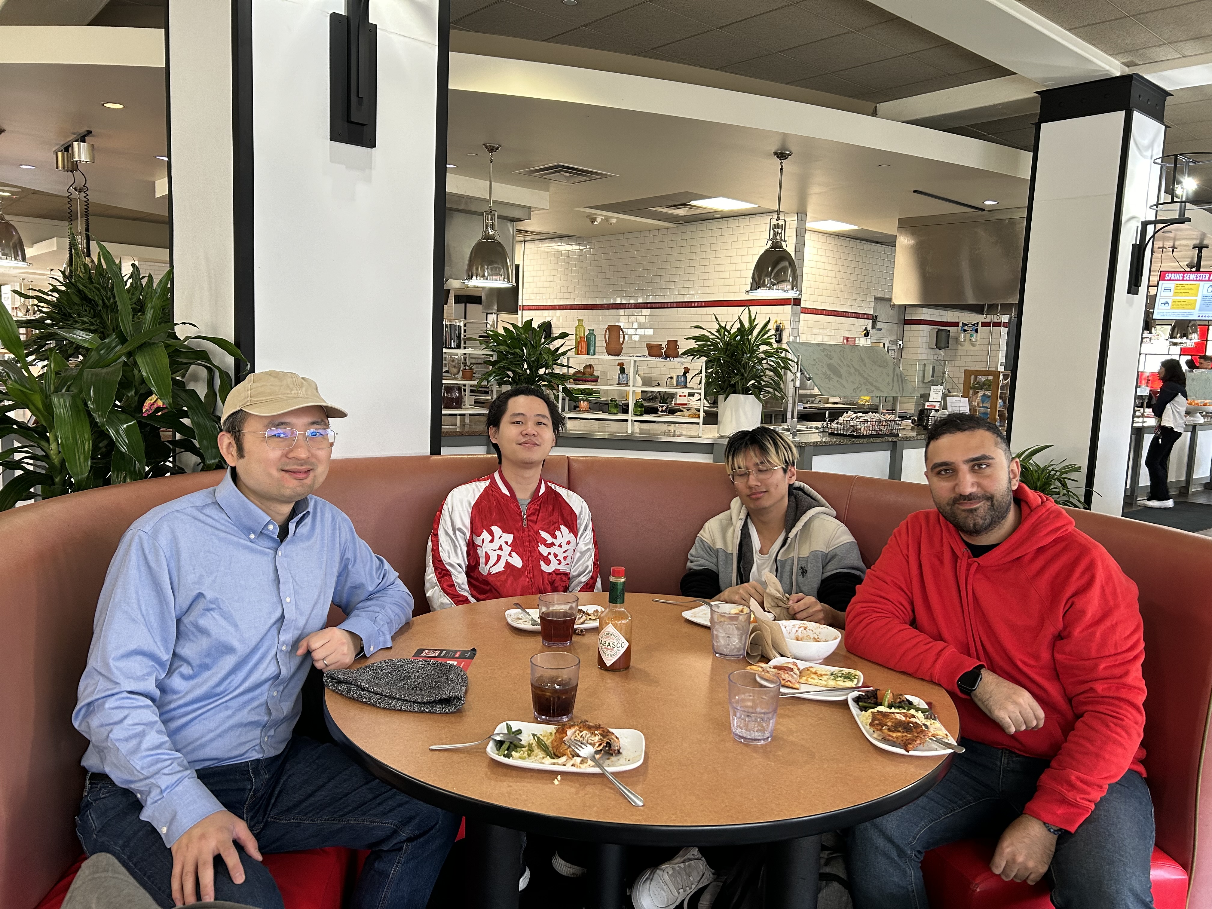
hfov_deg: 67.3
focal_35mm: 26
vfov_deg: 53.1
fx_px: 910
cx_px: 606
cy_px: 454
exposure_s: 1/60
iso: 160
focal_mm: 5.7
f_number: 1.5
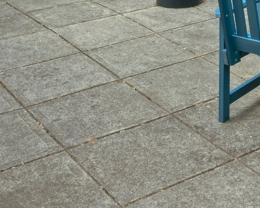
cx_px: 254
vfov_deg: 17.1
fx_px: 562
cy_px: -171
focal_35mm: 73
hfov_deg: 24.9
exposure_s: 1/200
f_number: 11
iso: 400
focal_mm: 16
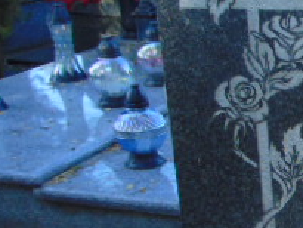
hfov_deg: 21.7
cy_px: 175
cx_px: 430
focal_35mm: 78
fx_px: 683
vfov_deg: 18.8
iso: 160
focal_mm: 4.5
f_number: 3
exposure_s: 1/200
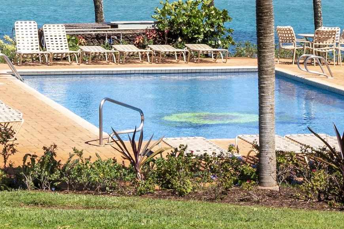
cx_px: 57
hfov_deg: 11.1
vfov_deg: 7.4
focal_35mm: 184
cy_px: -102
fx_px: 1758
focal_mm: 35
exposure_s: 1/500
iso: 100
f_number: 8
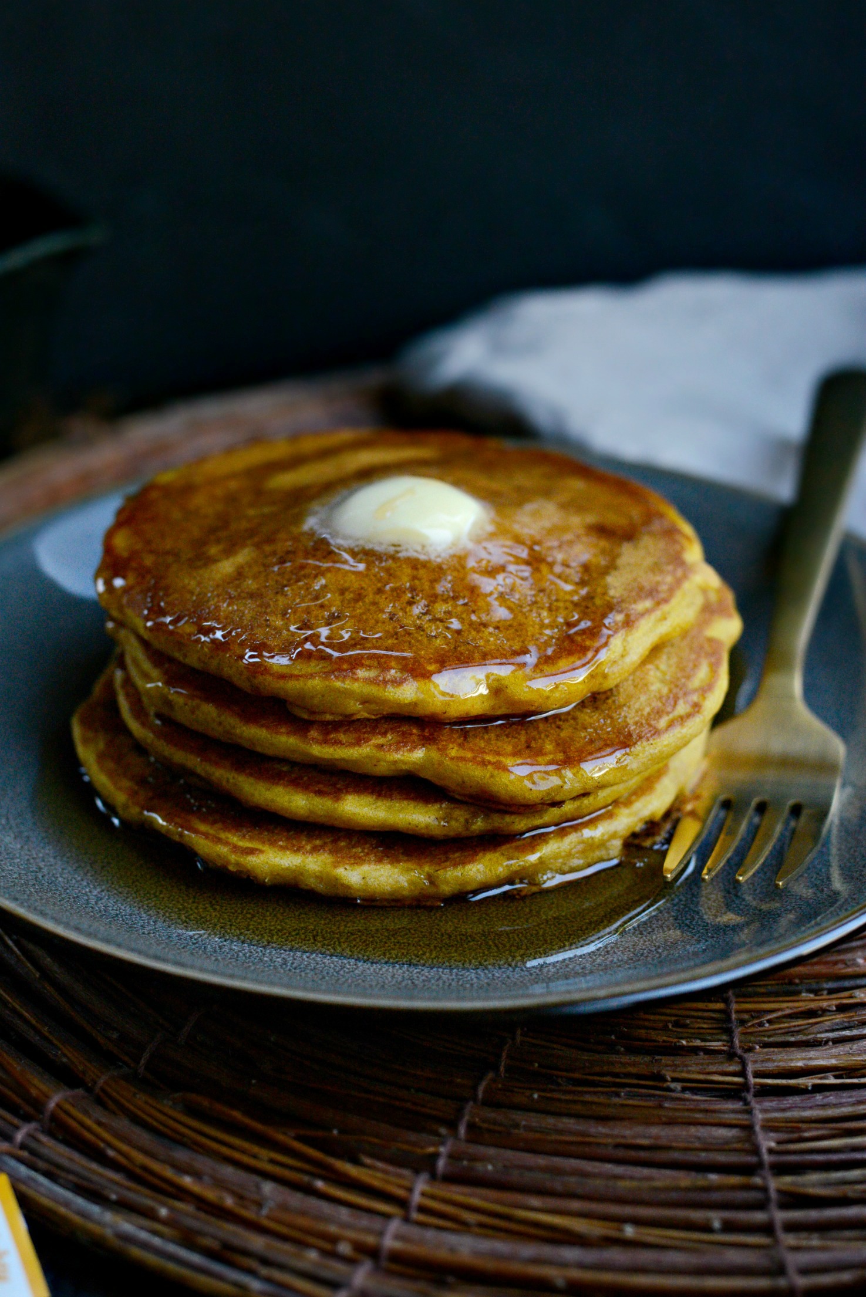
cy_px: 648
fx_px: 1803
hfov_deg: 27.0
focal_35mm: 50
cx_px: 433
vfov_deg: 39.6
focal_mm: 50
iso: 3200
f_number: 4
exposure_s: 1/800
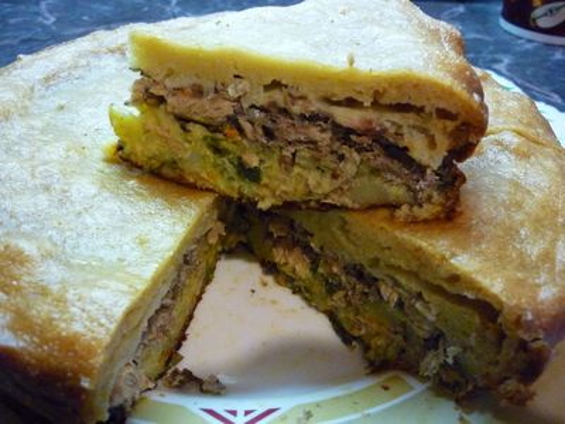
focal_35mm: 33
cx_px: 282
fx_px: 539
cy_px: 212
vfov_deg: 42.9
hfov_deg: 55.4
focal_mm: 5.5
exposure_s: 1/40
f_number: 2.8
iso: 800
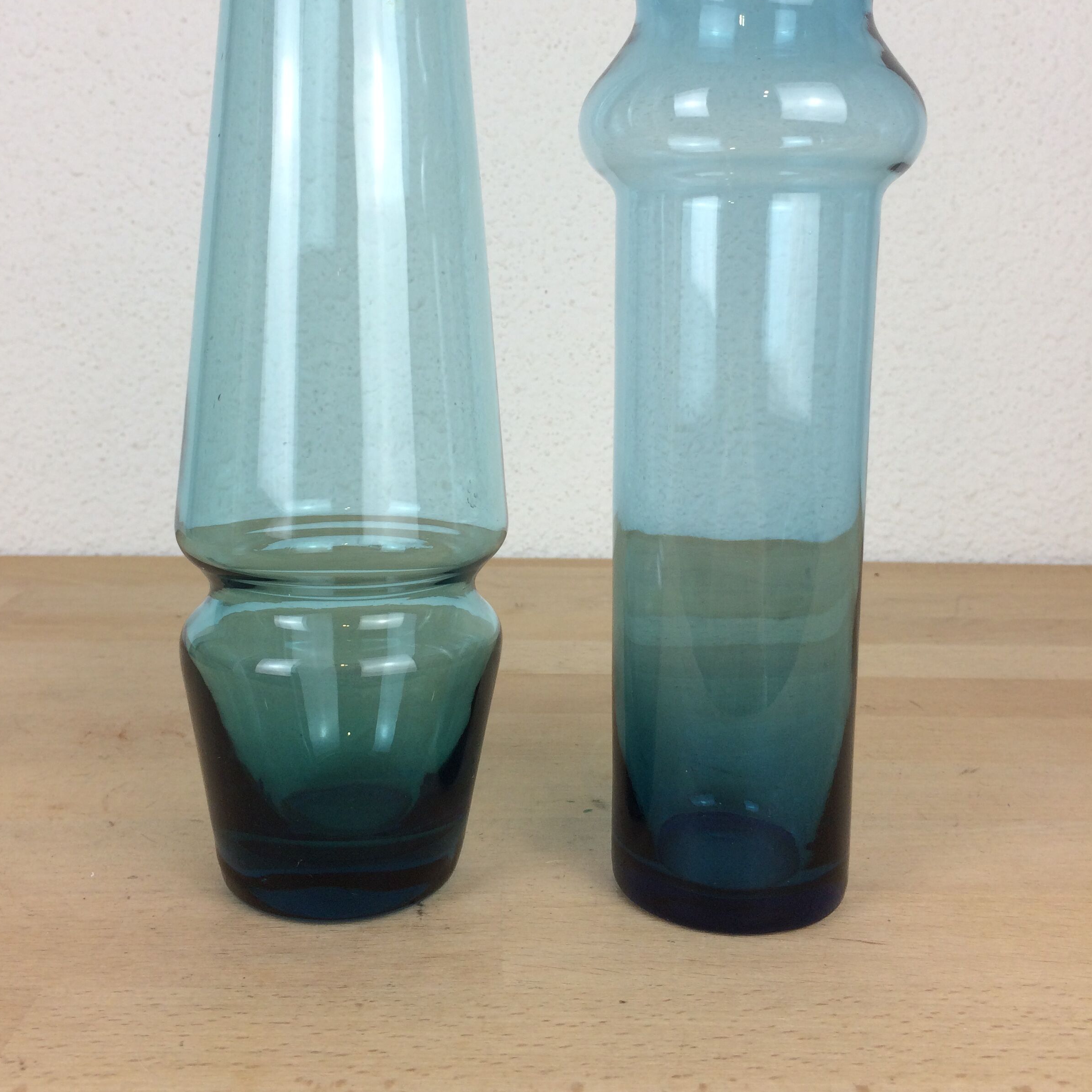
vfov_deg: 46.6
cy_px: 382
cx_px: 541
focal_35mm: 35
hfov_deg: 47.2
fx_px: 1249
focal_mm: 4.15
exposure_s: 1/100
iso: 50
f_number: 2.2
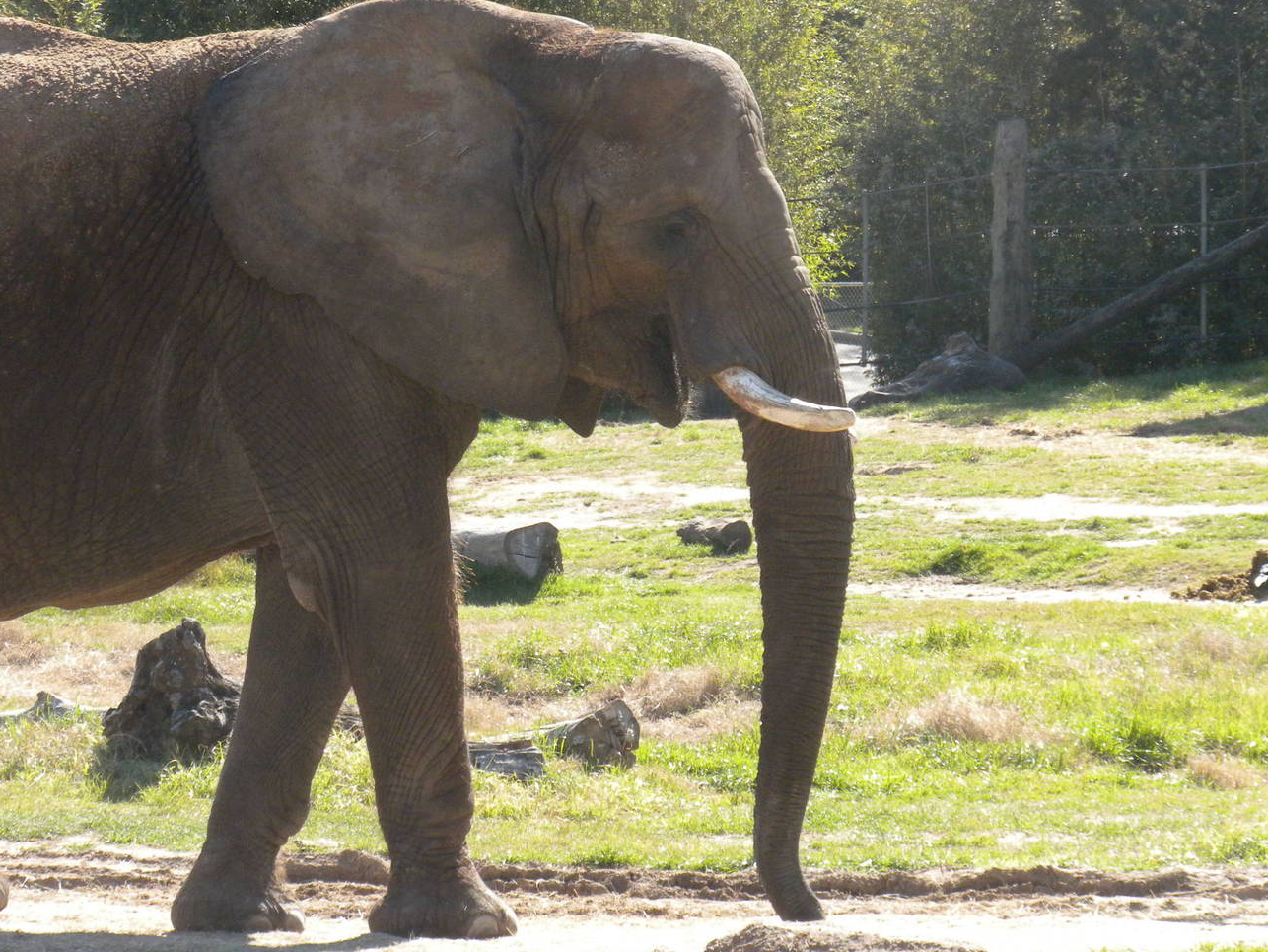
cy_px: 400
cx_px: 548
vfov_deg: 10.0
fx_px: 5422
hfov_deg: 13.3
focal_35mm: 148
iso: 245
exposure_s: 1/545
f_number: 5.1
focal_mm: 21
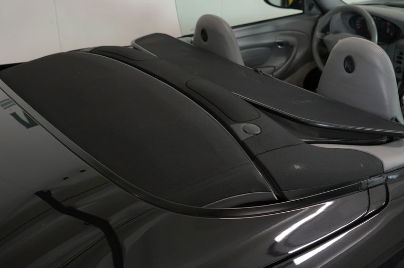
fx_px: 521
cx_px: 202
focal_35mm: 46
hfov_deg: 42.4
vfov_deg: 28.9
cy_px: 134
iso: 400
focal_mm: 31
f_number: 4
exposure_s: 1/40
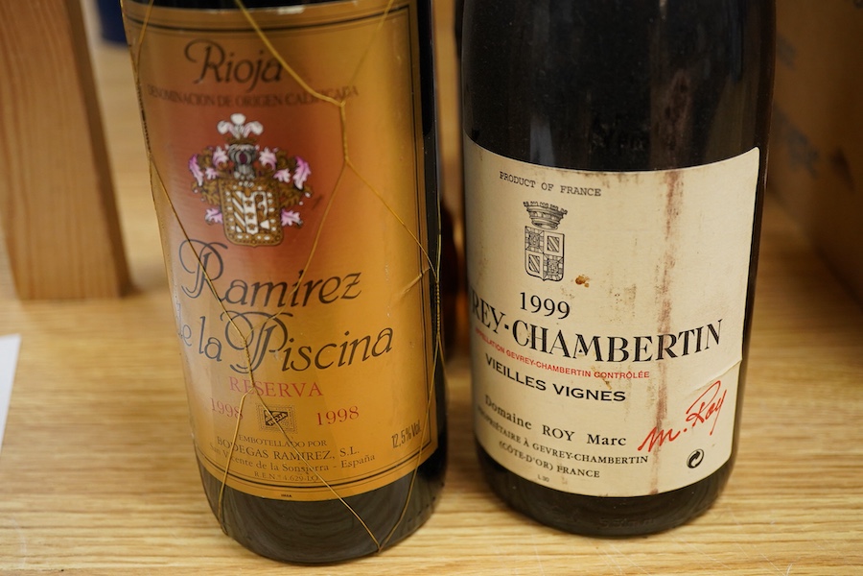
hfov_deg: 43.6
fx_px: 1079
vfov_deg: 29.9
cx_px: 432
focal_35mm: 45
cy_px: 288
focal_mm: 30
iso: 1250
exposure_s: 1/125
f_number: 5.6
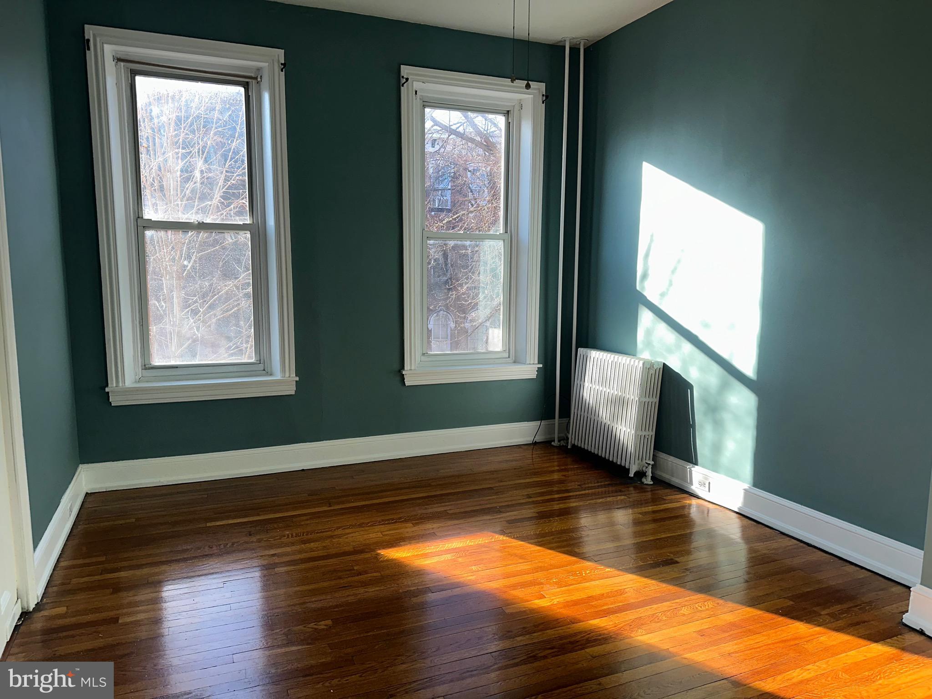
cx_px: 466
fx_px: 646
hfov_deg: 71.6
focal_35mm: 24
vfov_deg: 56.8
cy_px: 350
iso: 64
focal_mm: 6.86
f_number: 1.78
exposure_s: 1/441
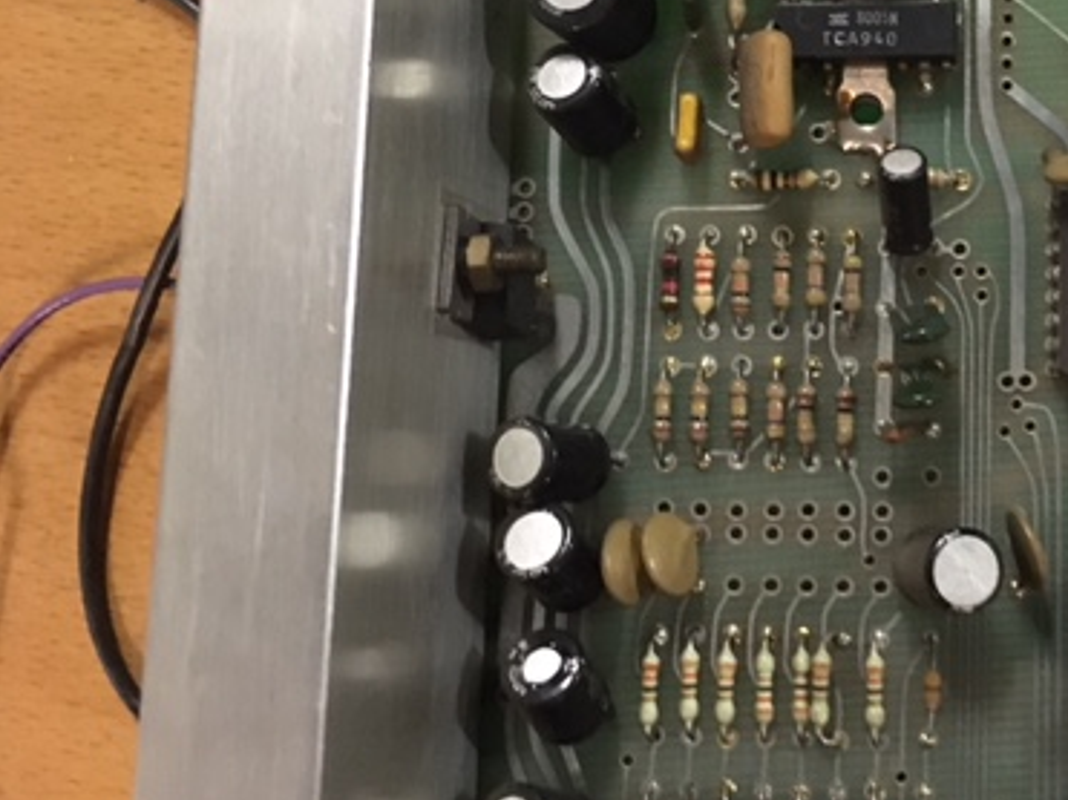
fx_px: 1542
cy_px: 242
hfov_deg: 36.3
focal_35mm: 50
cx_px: 918
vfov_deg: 28.8
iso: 320
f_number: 2.2
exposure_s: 1/17
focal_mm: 4.15
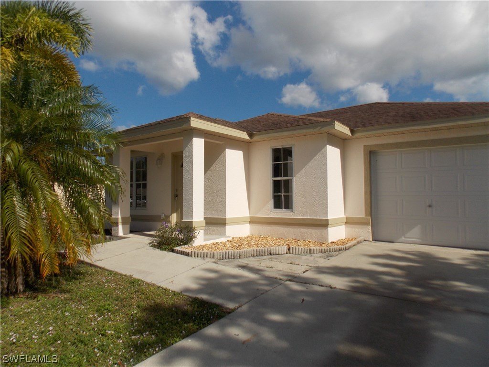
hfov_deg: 73.9
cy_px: 184
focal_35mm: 23
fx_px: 325
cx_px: 244
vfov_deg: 58.9
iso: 80
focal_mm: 4
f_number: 9.9
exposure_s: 1/250
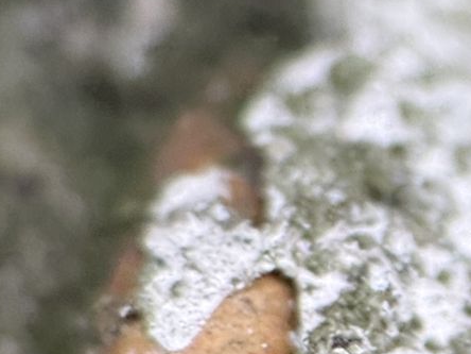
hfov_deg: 3.7
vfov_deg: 2.8
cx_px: 798
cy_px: 361
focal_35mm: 540
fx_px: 7347
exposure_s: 1/121
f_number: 2.8
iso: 125
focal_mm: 15.66
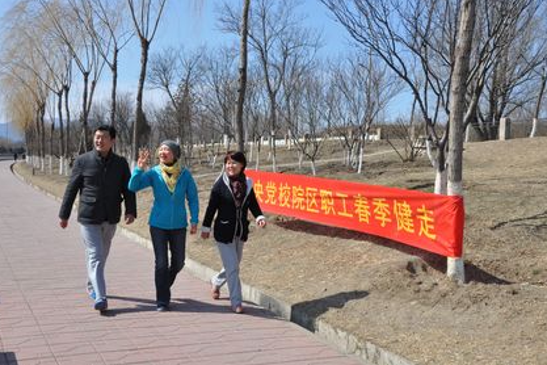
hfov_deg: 48.5
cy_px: 182
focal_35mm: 40
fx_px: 608
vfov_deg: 33.4
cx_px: 272
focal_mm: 26
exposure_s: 1/500
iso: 400
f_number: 11
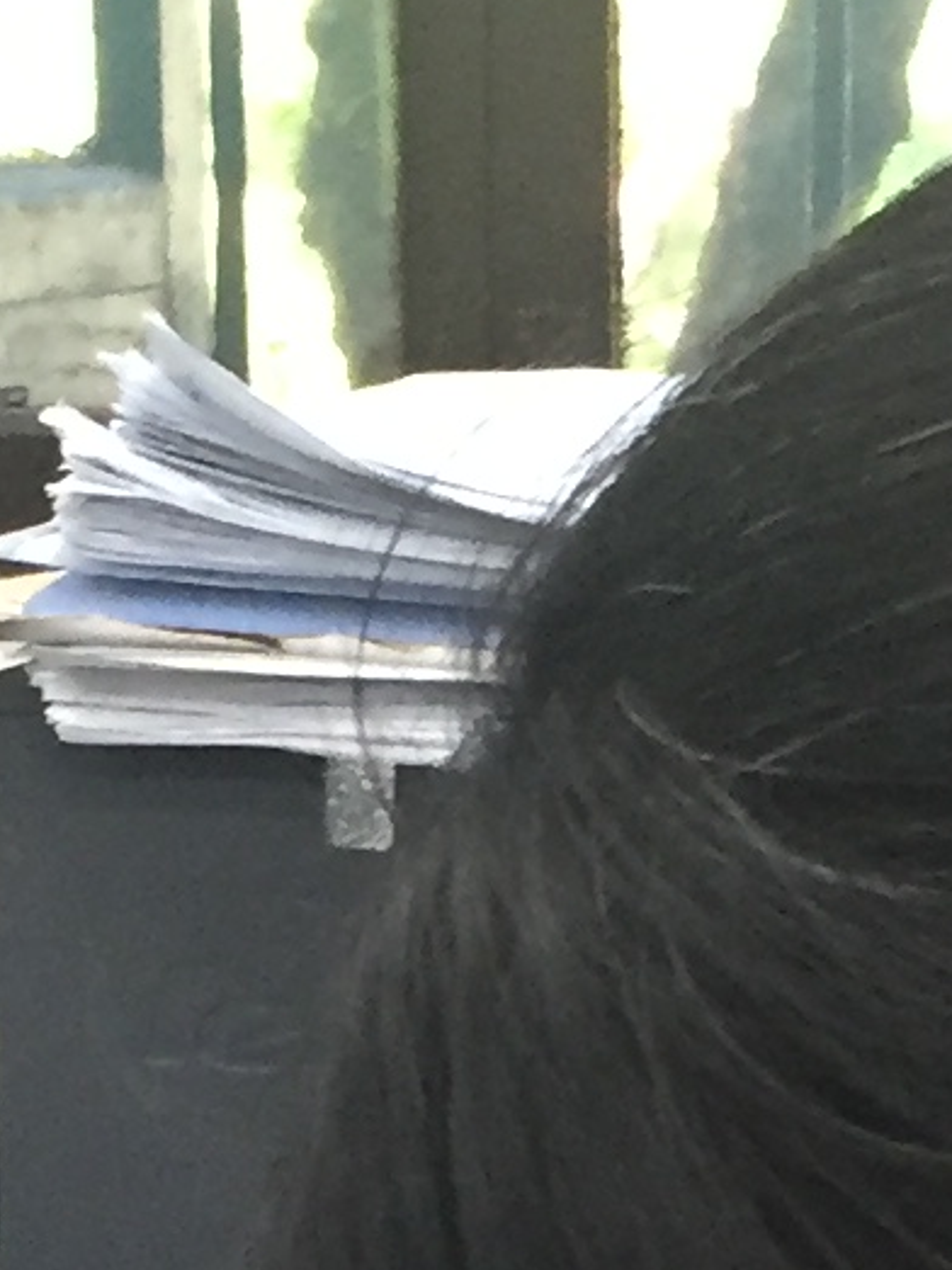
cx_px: 1078
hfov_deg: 8.1
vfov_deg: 10.6
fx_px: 6640
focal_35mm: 181
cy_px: 1756
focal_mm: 4.15
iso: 200
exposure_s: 1/33
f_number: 2.2
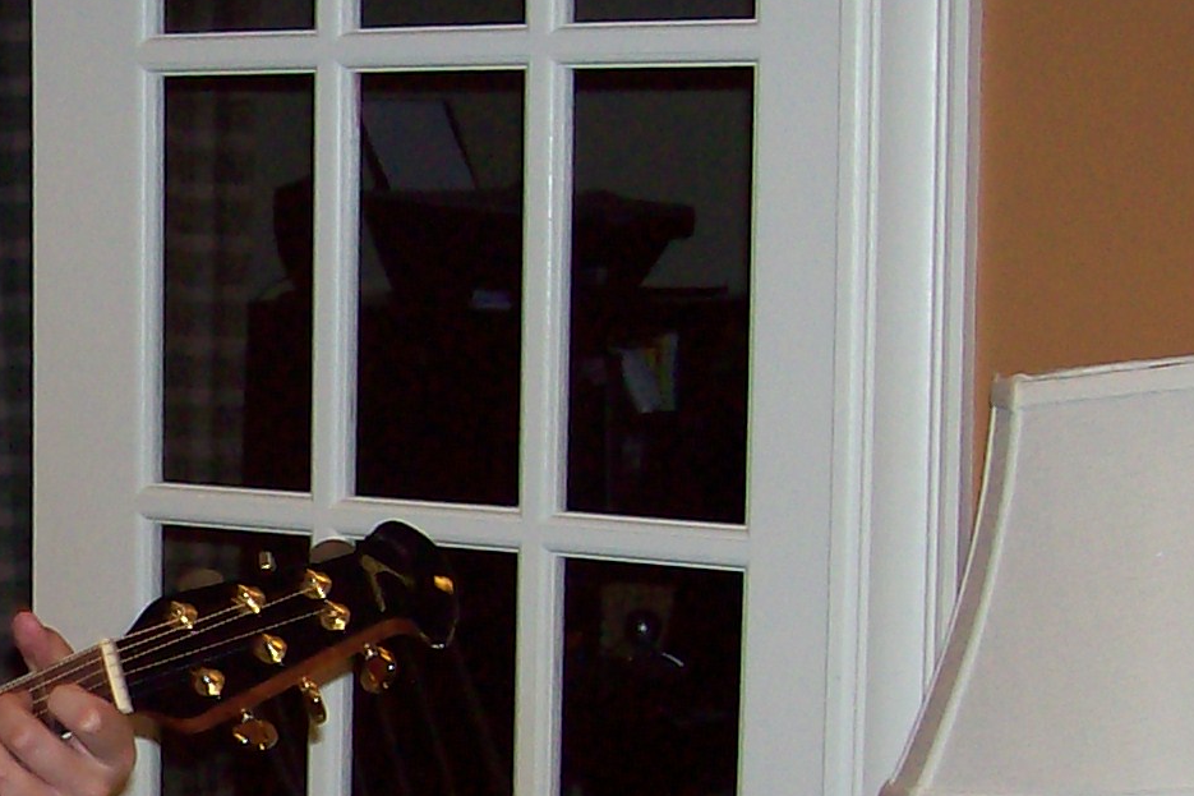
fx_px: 3780
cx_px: -474
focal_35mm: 114
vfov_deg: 11.9
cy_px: 712
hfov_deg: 16.7
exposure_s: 1/64
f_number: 2.7
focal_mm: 6
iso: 80
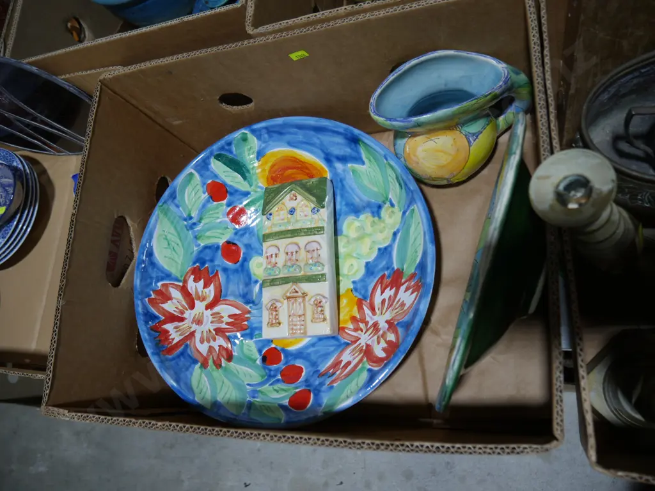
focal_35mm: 28
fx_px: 530
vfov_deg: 49.7
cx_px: 328
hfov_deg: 63.4
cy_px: 246
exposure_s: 1/125
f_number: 3.5
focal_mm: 14
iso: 200
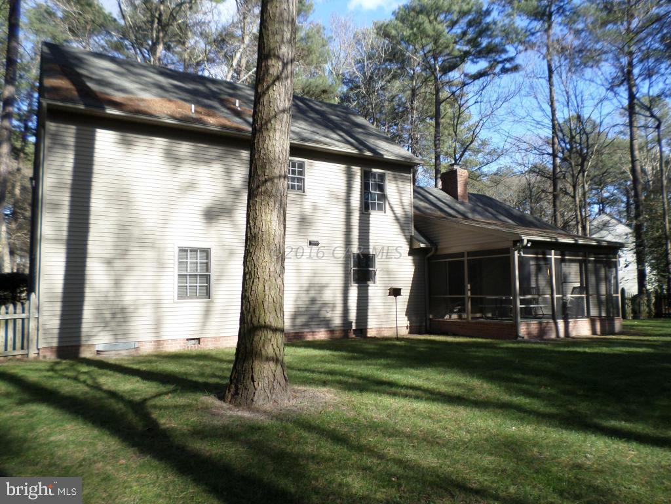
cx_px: 336
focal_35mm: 25
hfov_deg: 69.4
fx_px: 485
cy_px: 252
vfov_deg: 54.9
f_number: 2.5
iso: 80
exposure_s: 1/500
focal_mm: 4.5
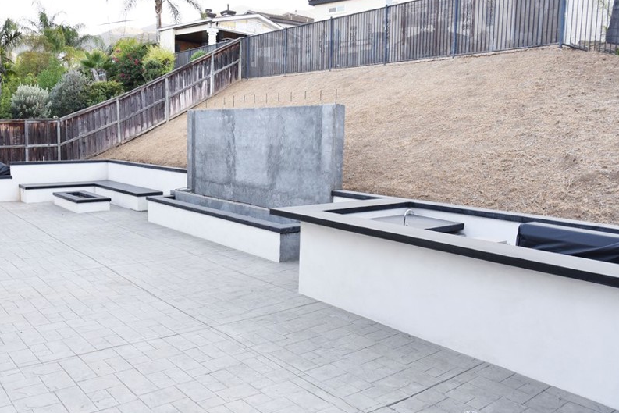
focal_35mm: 31
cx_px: 224
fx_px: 533
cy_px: 212
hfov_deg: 59.3
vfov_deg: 42.3
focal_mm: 24
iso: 560
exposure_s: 1/200
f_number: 7.1
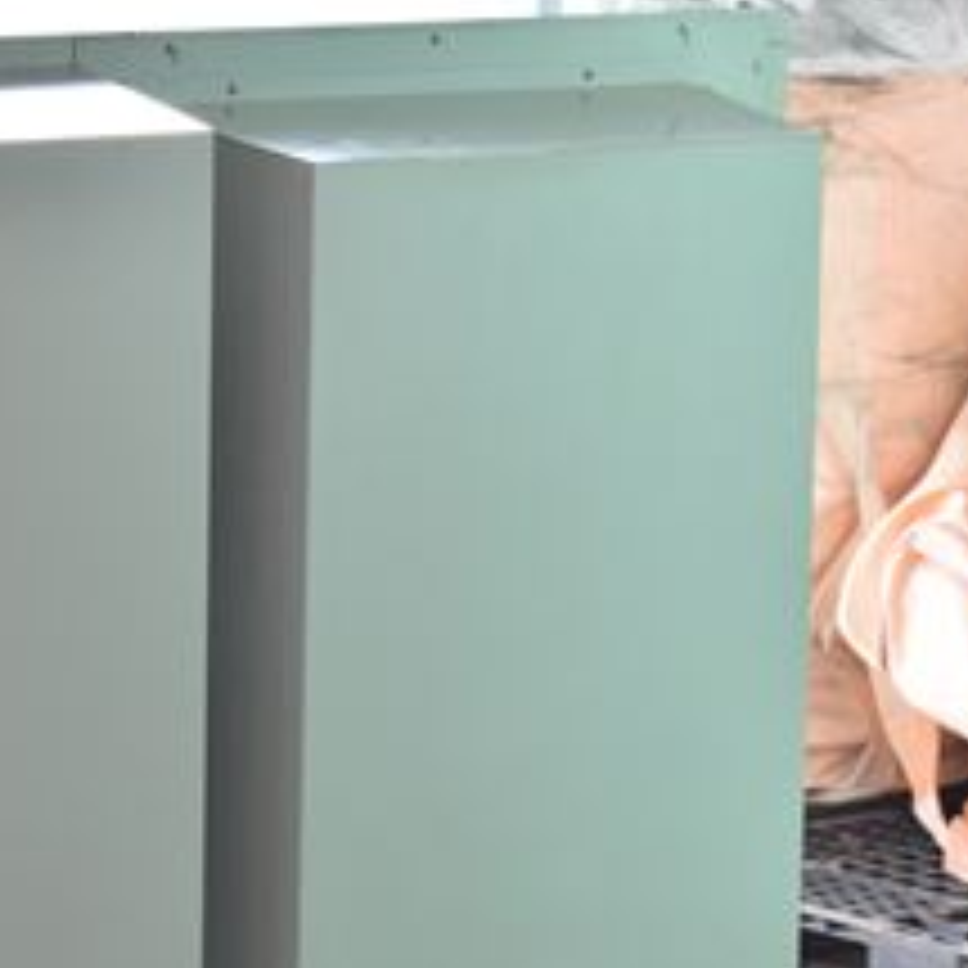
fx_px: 5157
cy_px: 594
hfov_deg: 10.7
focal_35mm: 163
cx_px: 72
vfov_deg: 10.7
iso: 1250
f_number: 6.3
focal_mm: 55
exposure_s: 1/30
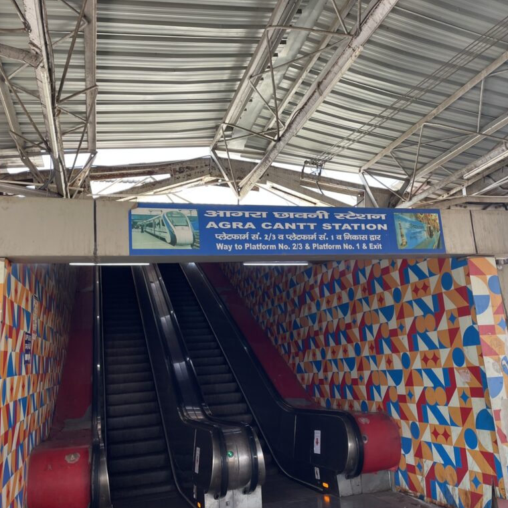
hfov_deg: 52.5
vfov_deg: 52.5
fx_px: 515
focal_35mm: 31
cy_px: 256
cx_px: 272
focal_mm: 4.2
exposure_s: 1/165
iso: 32
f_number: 1.6
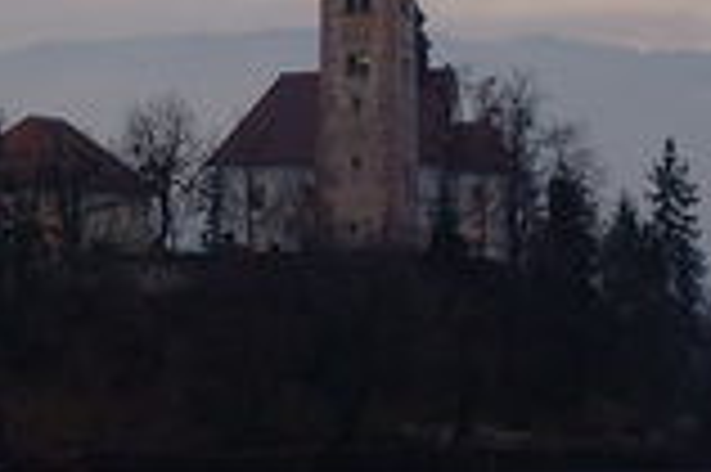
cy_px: 494
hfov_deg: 11.4
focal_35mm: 179
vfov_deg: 7.6
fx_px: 3532
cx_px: -27
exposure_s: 60
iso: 200
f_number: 11
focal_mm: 31.5
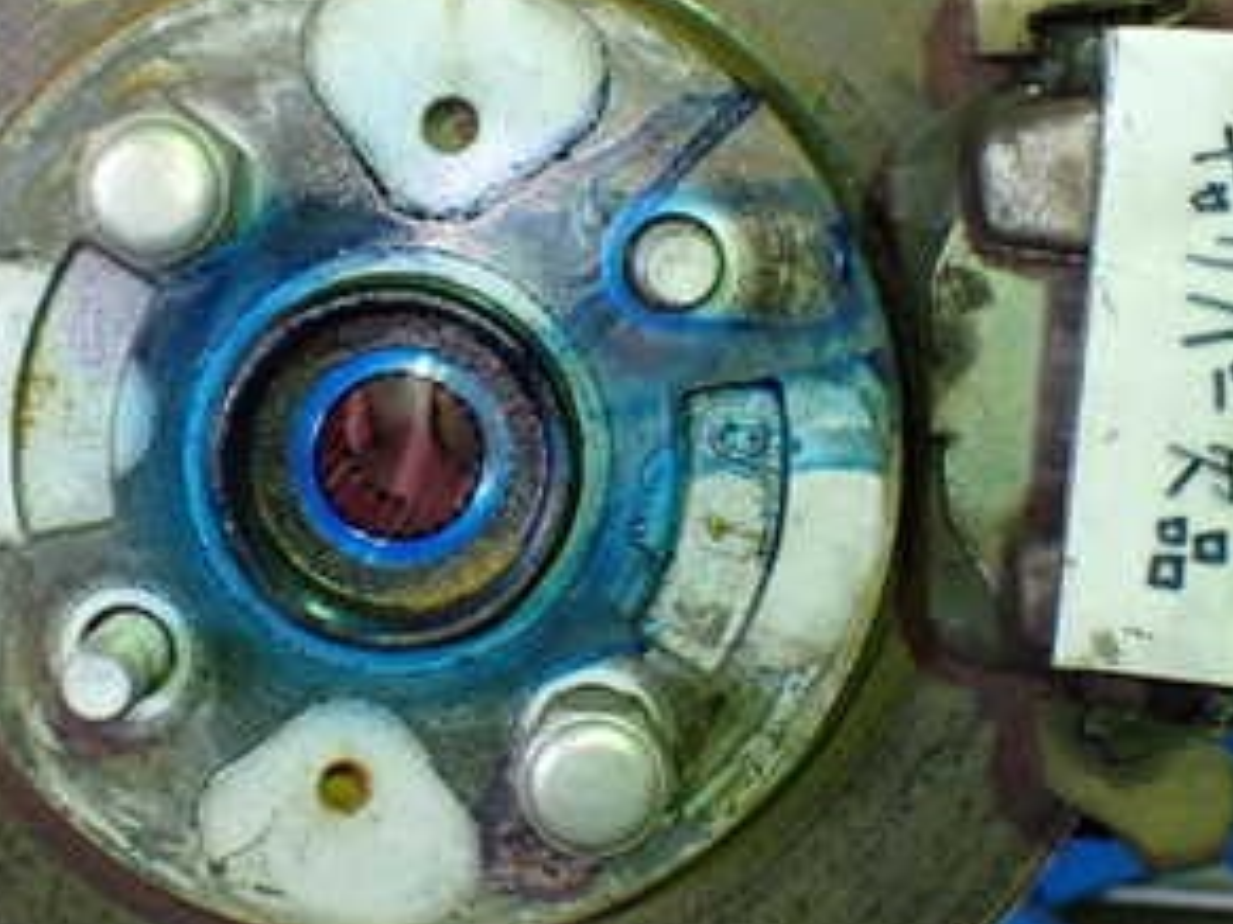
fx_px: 2350
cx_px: 424
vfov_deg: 22.2
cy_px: 420
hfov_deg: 29.2
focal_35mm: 66
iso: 800
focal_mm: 5.79
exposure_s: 1/125
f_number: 2.4
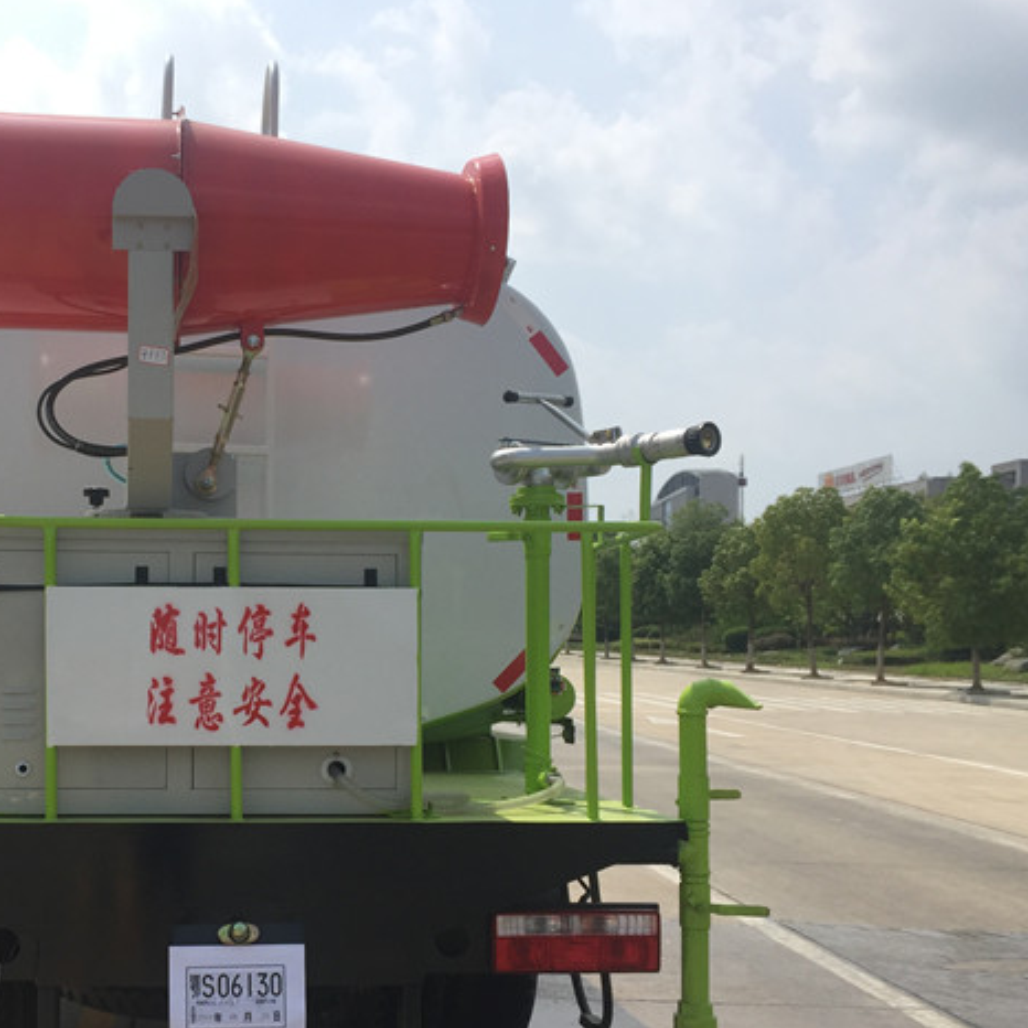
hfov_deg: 37.4
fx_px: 1478
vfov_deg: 38.2
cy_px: 615
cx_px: 251
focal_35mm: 44
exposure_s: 1/2198
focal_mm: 4.15
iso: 32
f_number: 2.2
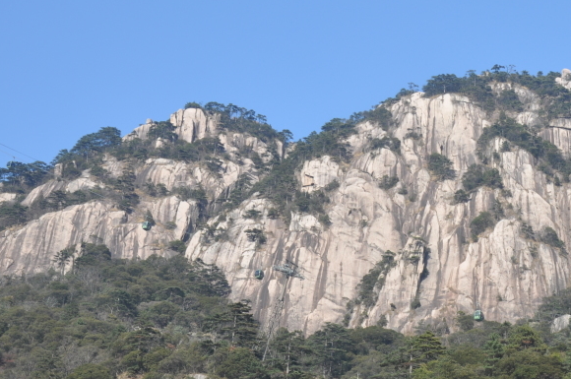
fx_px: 1425
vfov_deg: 15.1
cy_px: 142
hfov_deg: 22.3
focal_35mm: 90
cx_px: 479
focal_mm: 34
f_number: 8
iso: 200
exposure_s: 1/250
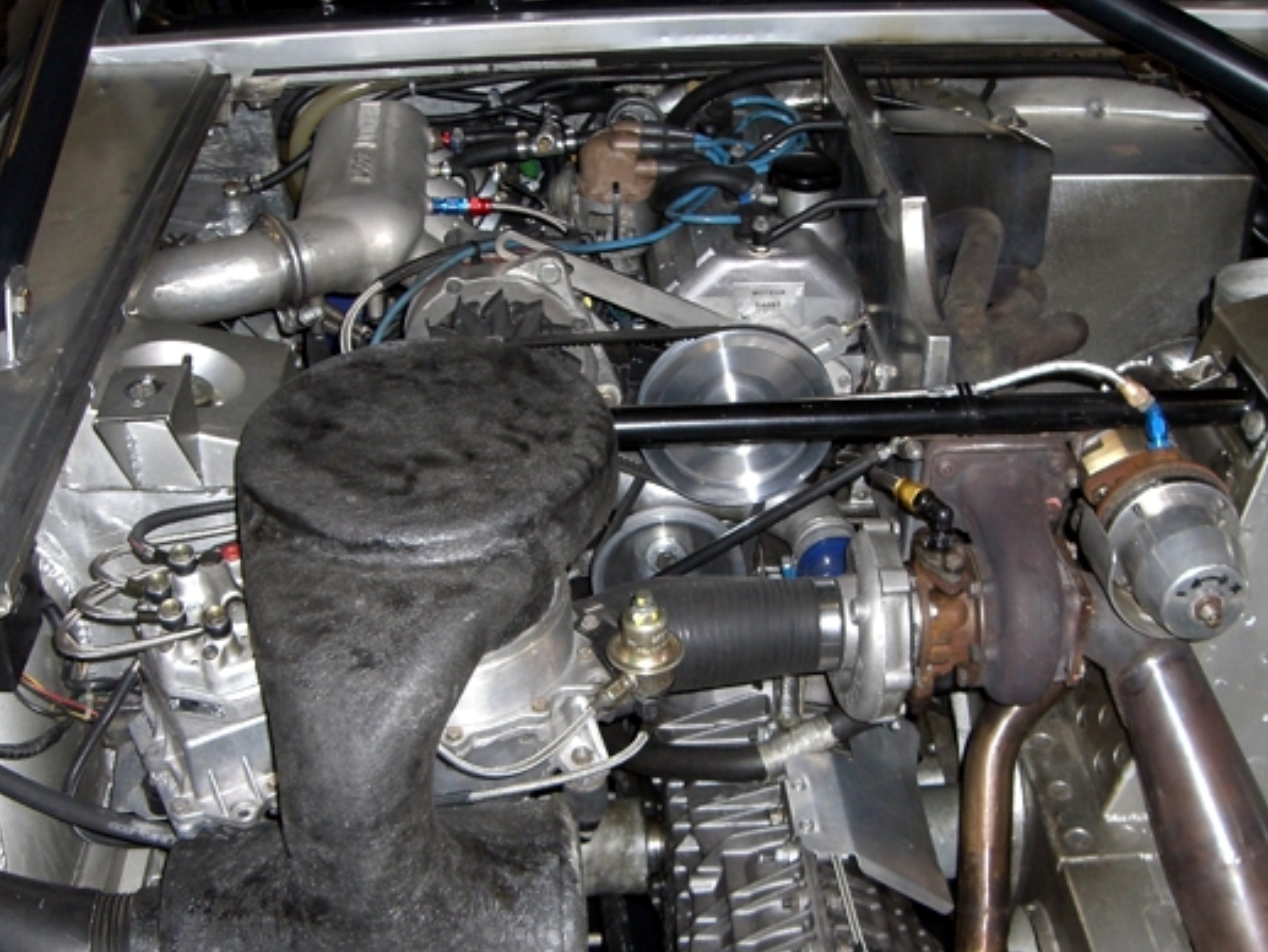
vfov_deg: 30.8
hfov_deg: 40.4
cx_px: 672
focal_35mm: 47
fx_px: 1722
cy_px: 586
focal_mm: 6.2
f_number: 2.7
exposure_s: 1/60
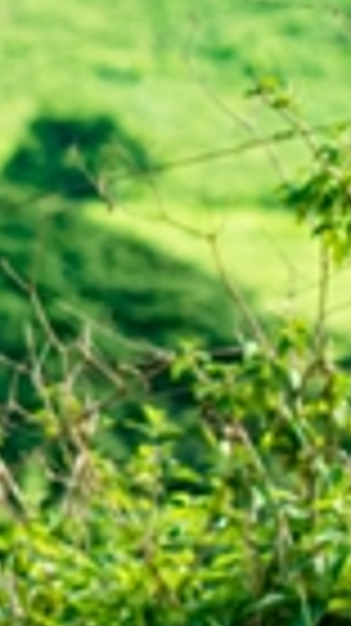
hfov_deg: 2.1
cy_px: 432
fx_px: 9697
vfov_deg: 3.7
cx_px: -331
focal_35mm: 585
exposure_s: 1/800
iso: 320
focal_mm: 70
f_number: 3.2
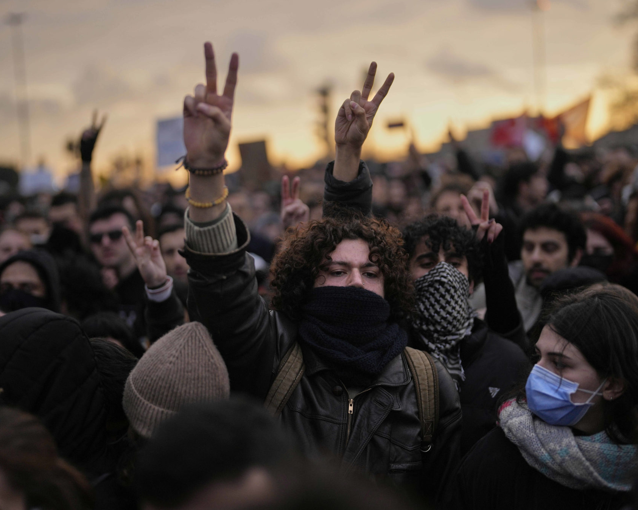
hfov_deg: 33.0
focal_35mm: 57
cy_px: 253
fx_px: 1076
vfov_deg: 26.7
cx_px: 302
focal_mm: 50
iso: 400
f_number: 1.2
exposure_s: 1/2500
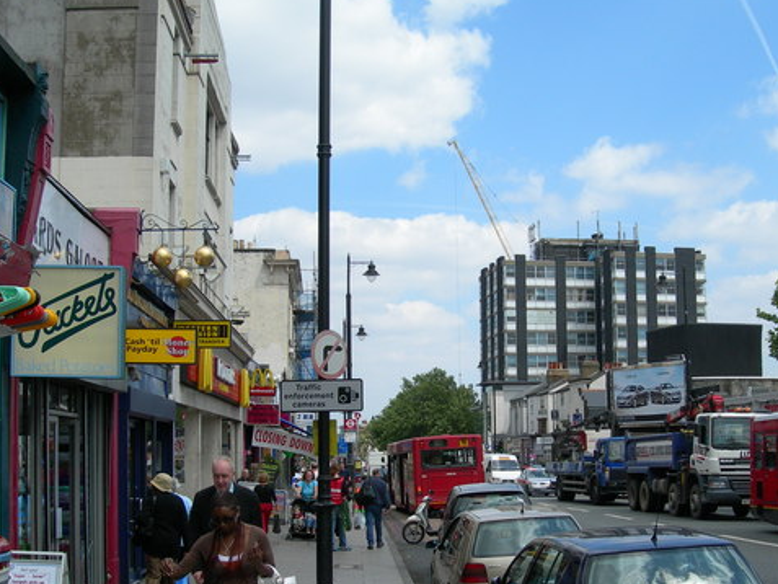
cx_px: 432
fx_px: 1147
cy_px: 382
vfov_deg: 28.4
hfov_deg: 37.4
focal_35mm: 51
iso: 50
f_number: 4.8
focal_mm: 7.8
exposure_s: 1/422
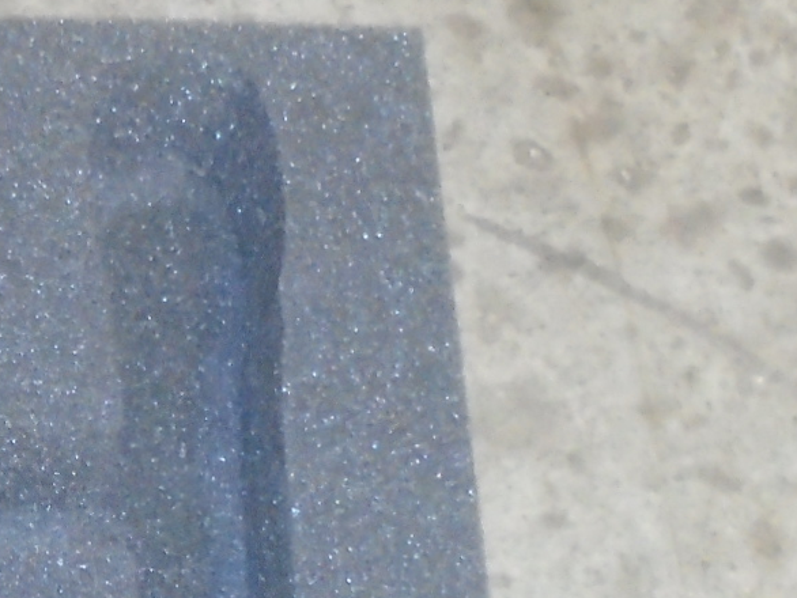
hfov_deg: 16.5
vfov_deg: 12.6
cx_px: -105
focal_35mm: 115
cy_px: 674
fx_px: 2649
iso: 400
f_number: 3.2
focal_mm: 4.6
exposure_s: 1/30
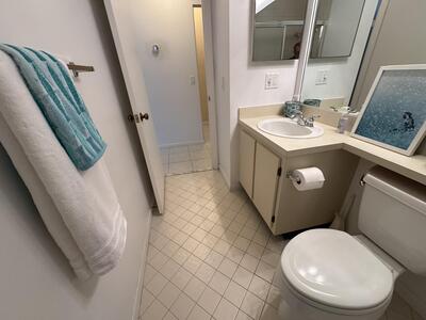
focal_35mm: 14
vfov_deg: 85.7
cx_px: 213
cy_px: 160
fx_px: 172
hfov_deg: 102.1
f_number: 2.2
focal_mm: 2.22
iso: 250
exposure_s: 1/120
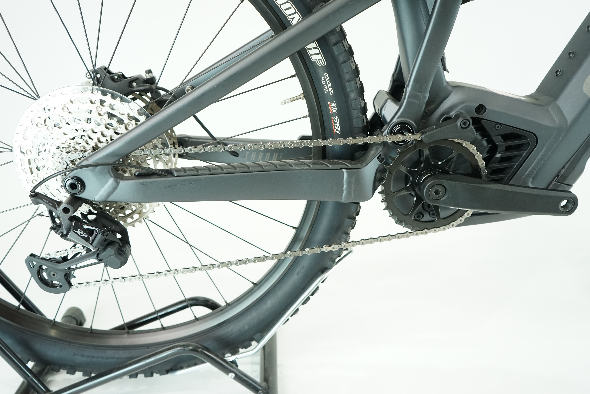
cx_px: 295
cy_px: 197
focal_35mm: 30
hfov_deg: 61.9
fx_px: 492
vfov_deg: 43.6
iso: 2000
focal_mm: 30
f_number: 4.5
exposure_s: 1/200
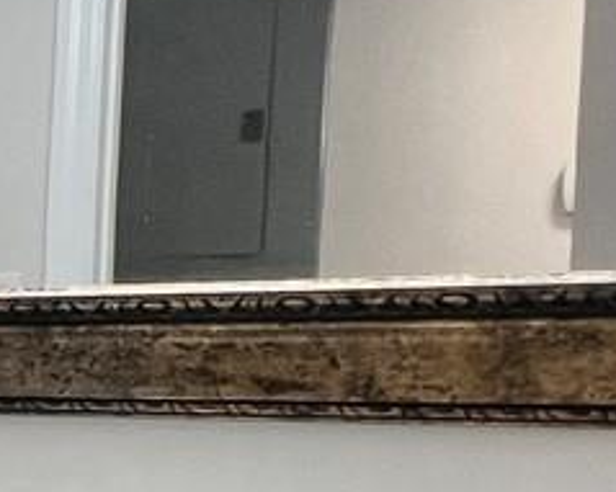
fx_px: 1549
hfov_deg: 12.9
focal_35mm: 85
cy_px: 477
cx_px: -1062
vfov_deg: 17.7
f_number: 1.8
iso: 80
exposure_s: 1/120
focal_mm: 1.57
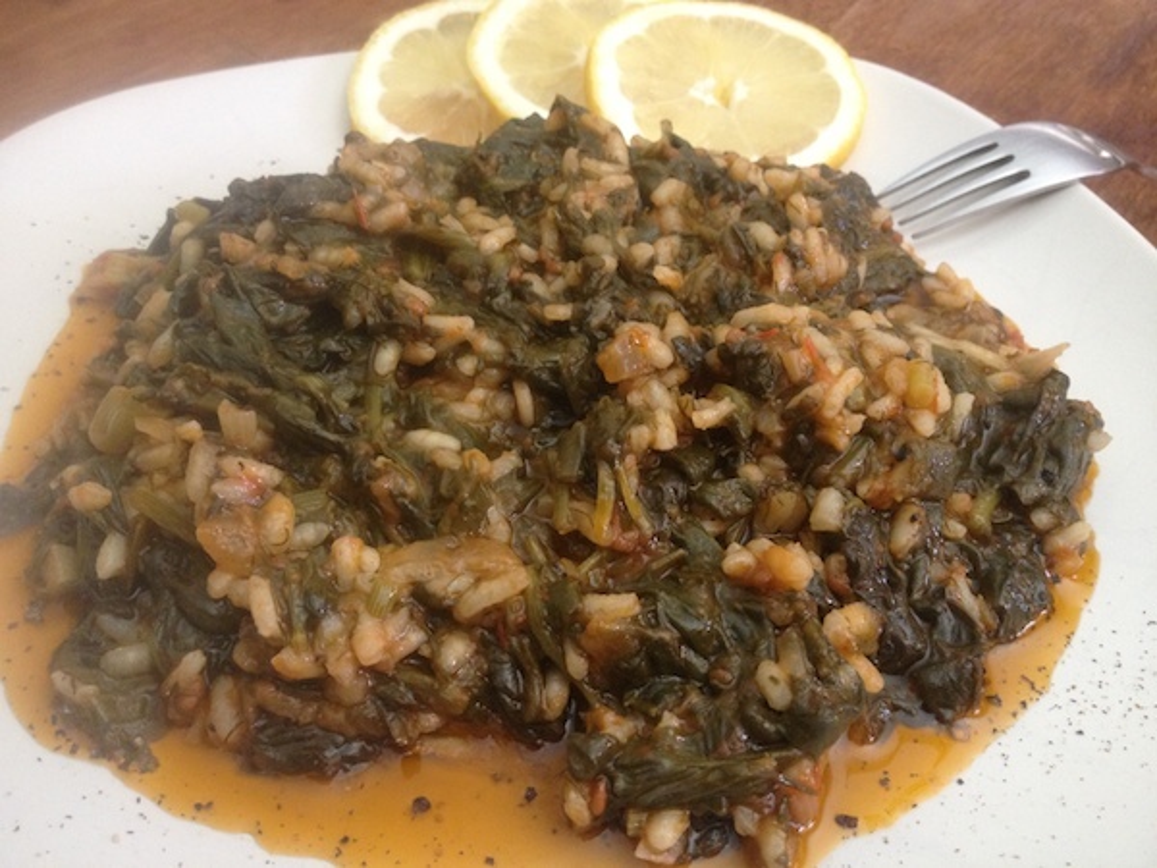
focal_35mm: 35
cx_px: 578
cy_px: 434
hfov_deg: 52.6
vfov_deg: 40.7
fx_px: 1170
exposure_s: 1/20
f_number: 2.4
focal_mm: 4.28
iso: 250
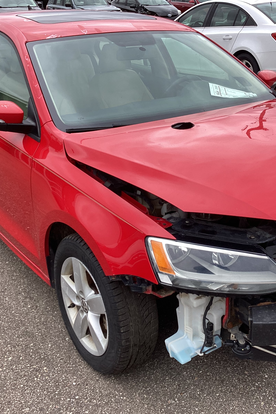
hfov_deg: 30.4
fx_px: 506
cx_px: 176
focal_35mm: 44
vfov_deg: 44.5
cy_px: 208
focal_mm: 3.3
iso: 25
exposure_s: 1/362
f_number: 2.4
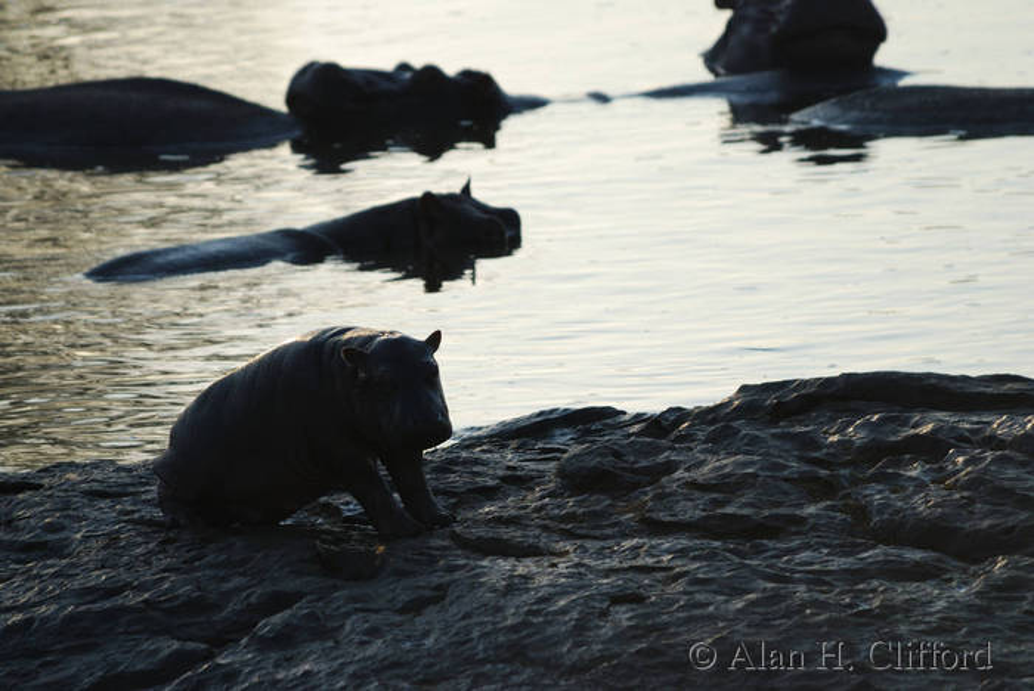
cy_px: 346
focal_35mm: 600
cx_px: 517
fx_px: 17247
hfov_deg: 3.4
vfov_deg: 2.3
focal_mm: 400
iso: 180
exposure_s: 1/400
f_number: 5.6
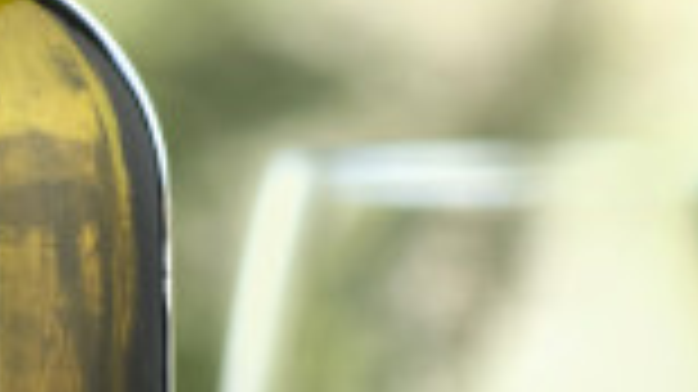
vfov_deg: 1.8
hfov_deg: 3.2
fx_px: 12666
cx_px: -59
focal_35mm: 685
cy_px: 401
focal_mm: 135
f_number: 8
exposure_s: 1/15
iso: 100
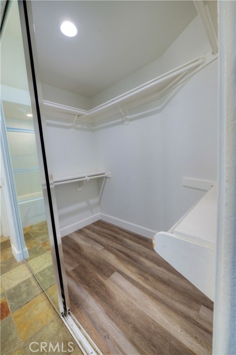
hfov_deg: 81.1
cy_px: 178
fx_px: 138
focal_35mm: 14
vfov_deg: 104.3
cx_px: 118
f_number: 8
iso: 64
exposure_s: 1/2
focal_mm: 14
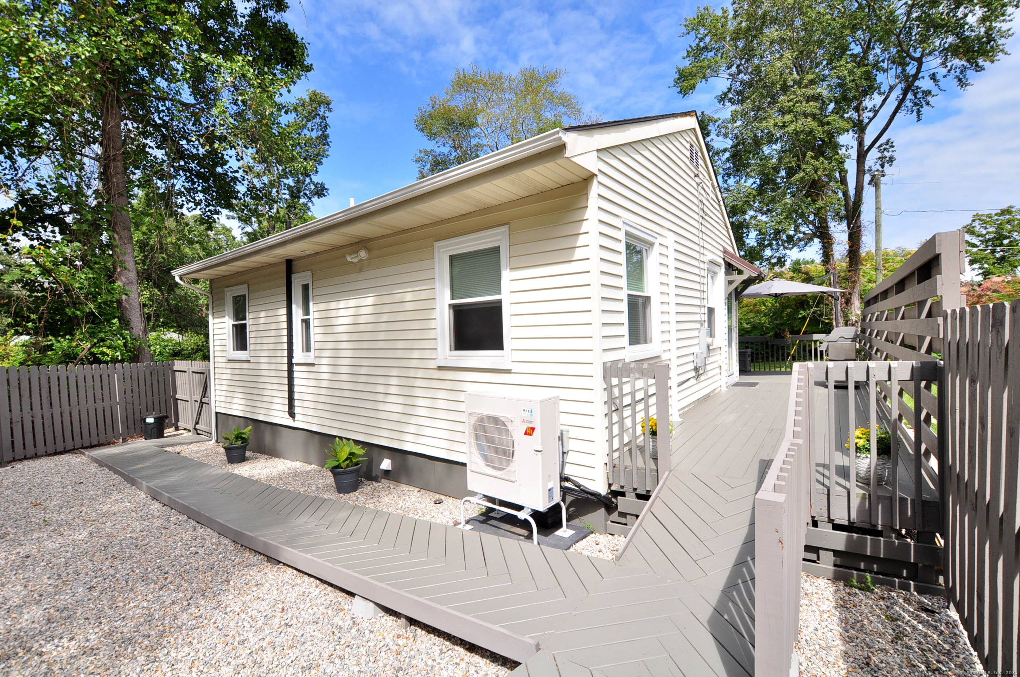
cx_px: 510
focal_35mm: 15
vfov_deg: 77.2
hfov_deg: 100.5
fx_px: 424
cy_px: 338
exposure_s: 1/250
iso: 200
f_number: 7.1
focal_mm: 10
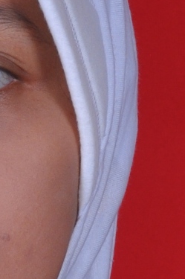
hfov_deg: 2.7
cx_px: -72
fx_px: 3973
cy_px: 470
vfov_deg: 4.0
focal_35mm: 514
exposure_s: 1/200
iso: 200
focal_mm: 50
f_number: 13
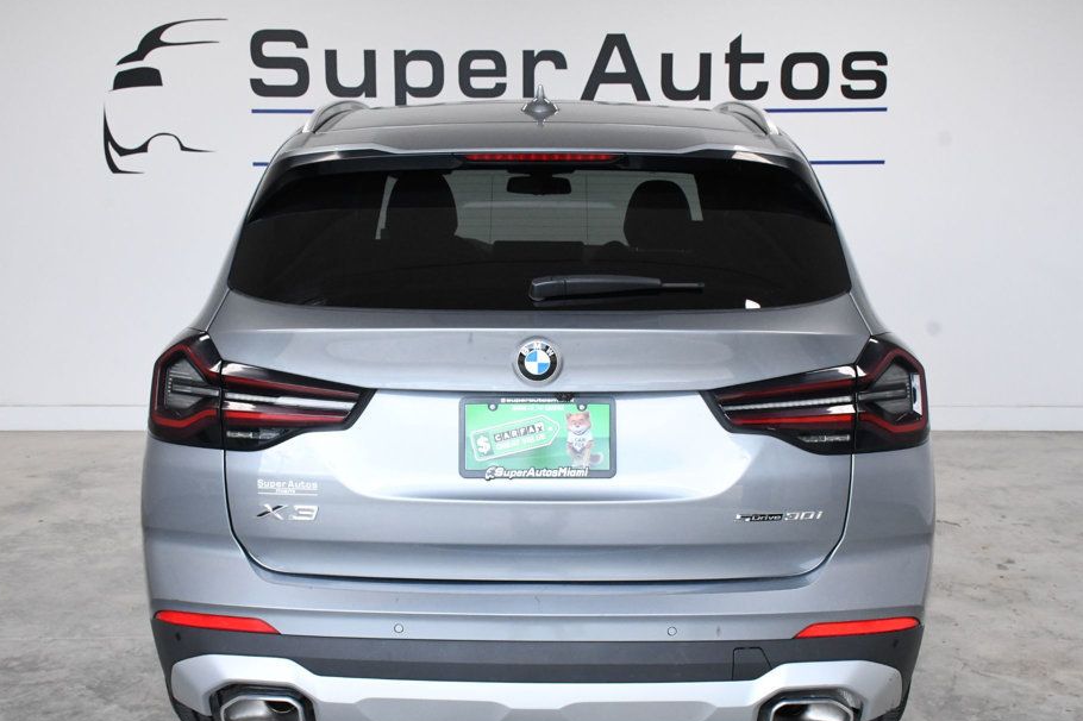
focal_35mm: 45
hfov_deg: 43.6
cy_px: 397
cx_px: 533
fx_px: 1353
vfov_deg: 29.8
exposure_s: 1/400
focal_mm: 27
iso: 2500
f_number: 10
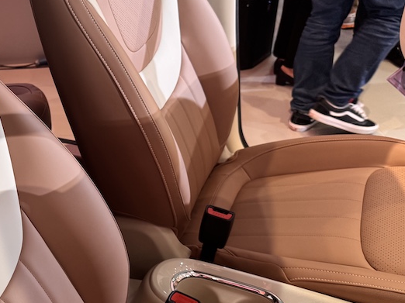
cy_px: 180
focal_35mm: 46
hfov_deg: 37.8
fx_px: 538
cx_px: 21
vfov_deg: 31.4
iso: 100
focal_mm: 6.76
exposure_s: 1/121
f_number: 1.78
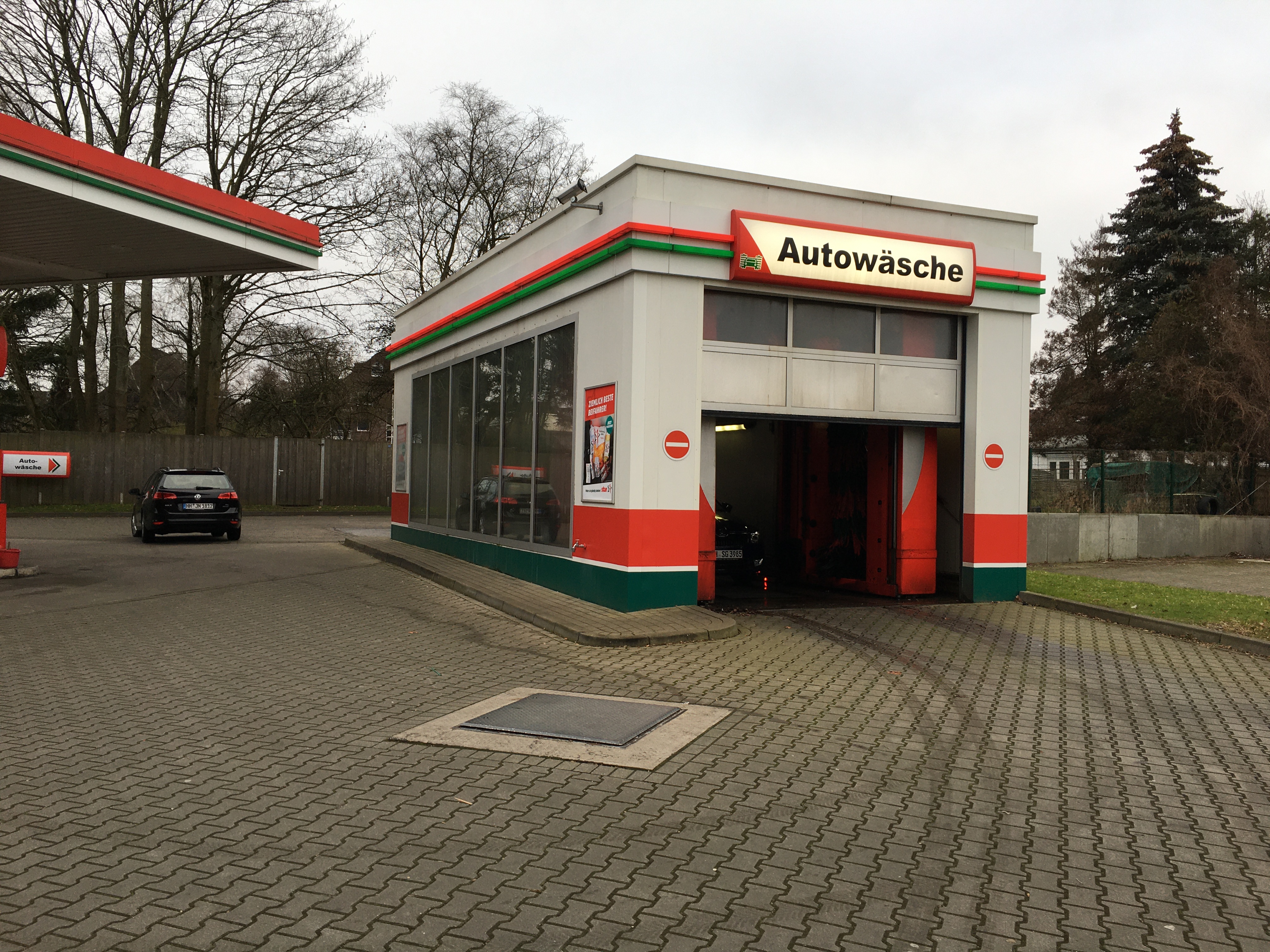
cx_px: 635
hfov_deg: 61.7
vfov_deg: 48.2
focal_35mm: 29
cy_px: 476
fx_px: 1064
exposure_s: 1/100
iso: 25
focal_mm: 4.15
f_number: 2.2
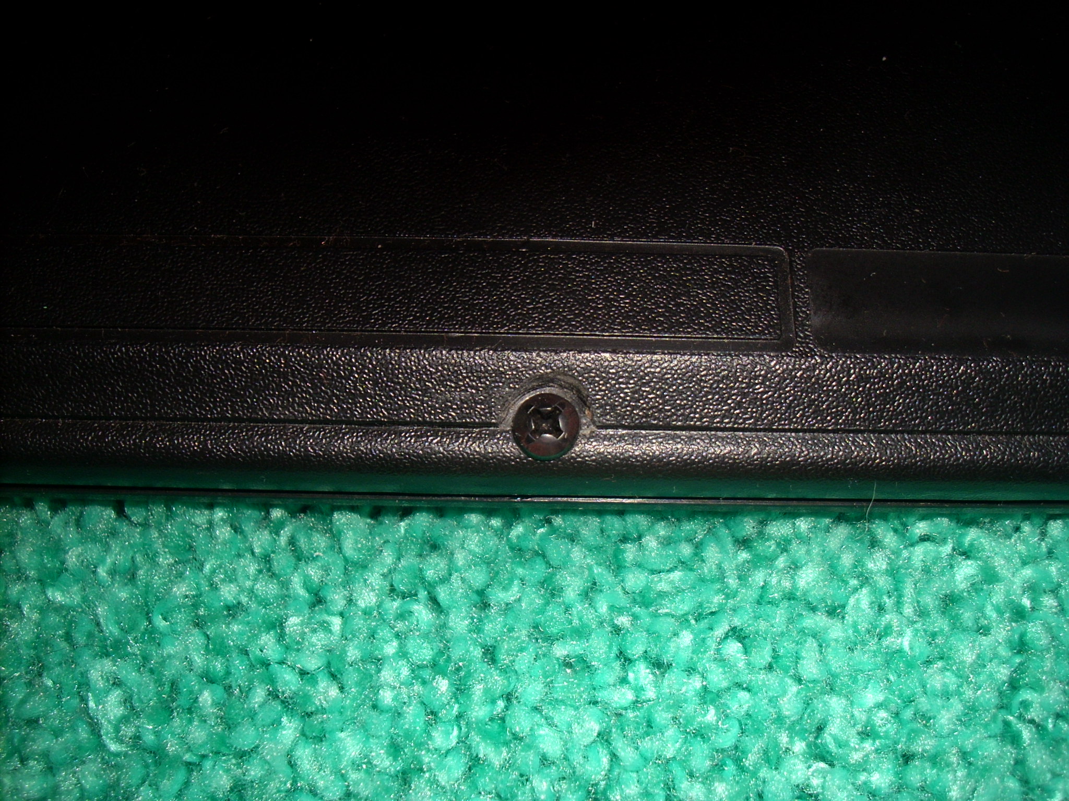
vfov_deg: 38.7
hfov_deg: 50.1
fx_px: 1143
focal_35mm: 37
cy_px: 400
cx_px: 534
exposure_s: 1/60
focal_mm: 6.2
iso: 64
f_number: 2.8
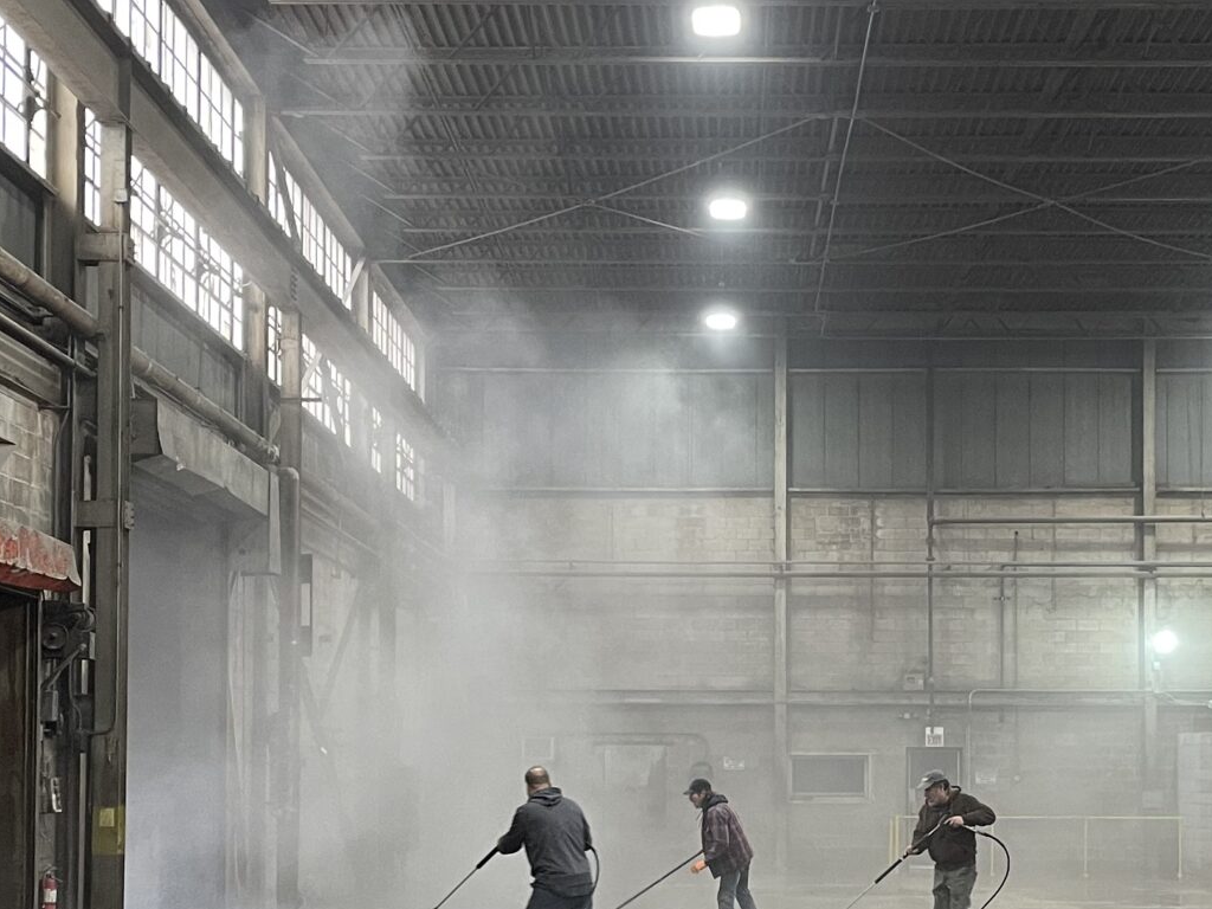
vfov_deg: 22.3
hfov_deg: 29.7
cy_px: 700
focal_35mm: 65
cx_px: 735
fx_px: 2276
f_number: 1.6
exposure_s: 1/60
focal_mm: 4.2
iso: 160
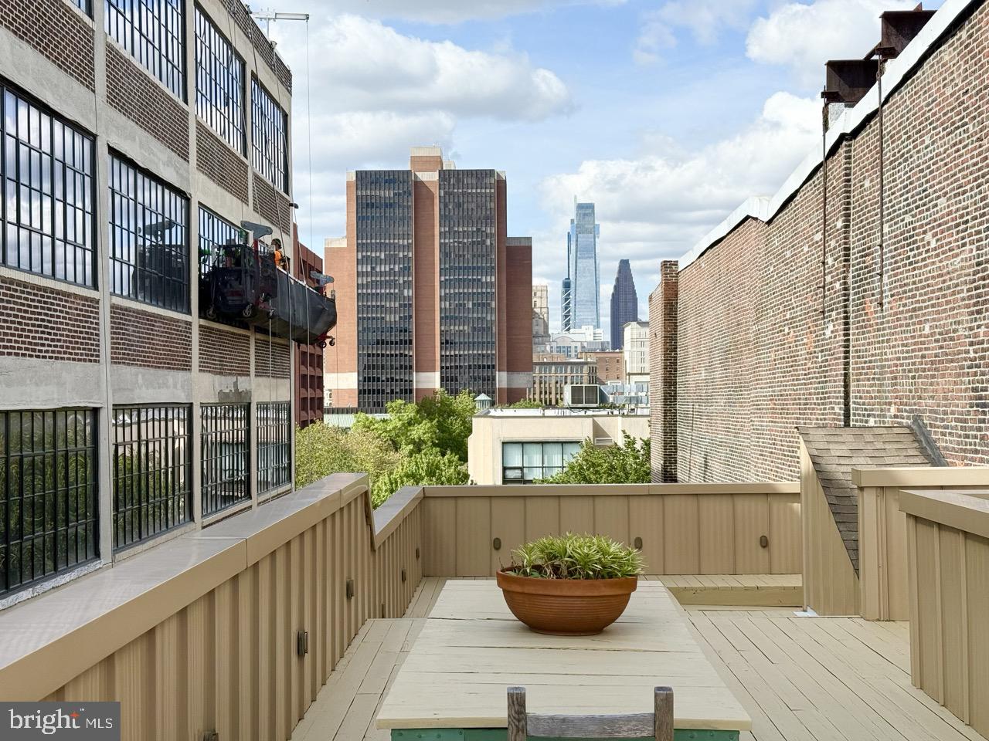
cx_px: 494
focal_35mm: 48
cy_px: 370
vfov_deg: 30.3
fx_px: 1371
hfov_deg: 39.7
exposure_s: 1/4329
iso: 64
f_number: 1.78
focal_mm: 6.76
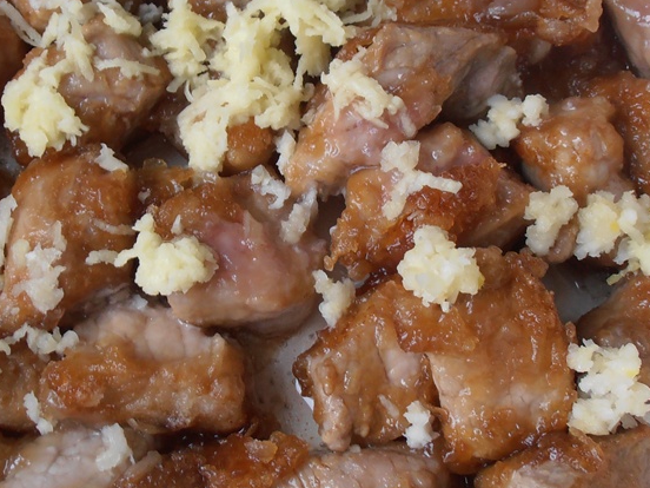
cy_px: 203
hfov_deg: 28.9
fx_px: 1258
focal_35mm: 67
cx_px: 276
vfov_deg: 21.9
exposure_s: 1/15
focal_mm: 6.61
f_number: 3.9
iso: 100
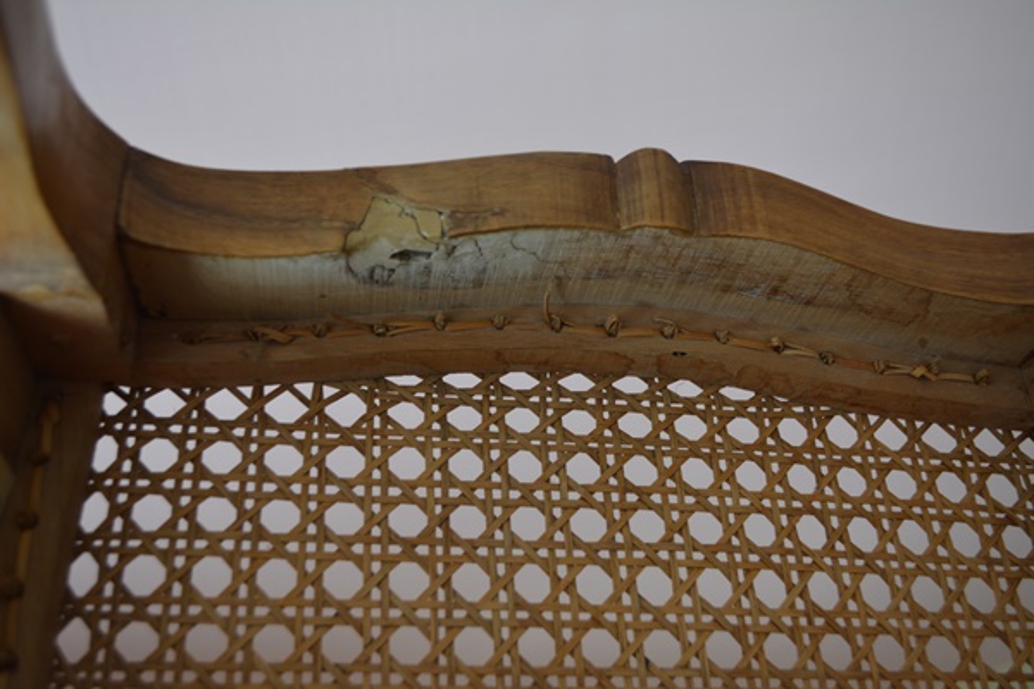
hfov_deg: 53.1
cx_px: 517
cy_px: 344
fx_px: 1034
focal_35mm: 36
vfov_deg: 36.9
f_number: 4
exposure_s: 1/60
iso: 500
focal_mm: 24
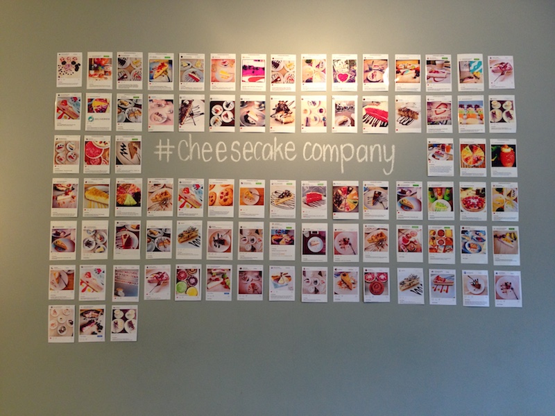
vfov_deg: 42.9
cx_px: 278
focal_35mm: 33
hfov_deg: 55.4
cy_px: 208
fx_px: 529
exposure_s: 1/20
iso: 100
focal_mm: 4.12
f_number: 2.4
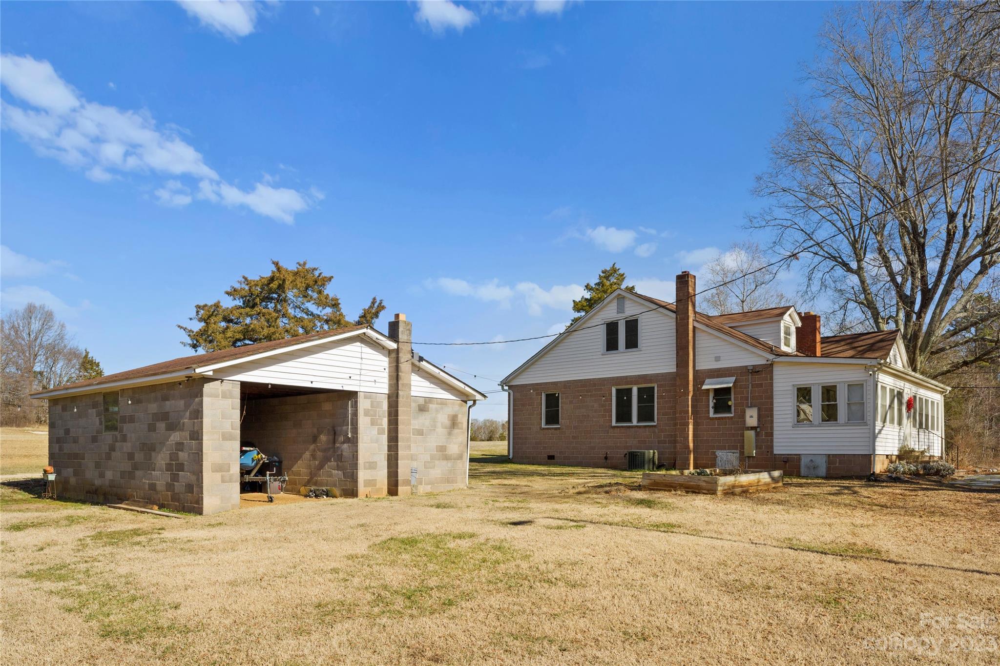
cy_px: 333
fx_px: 667
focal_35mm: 24
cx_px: 500
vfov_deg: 53.1
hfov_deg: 73.7
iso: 320
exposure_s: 1/320
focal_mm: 24
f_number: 13
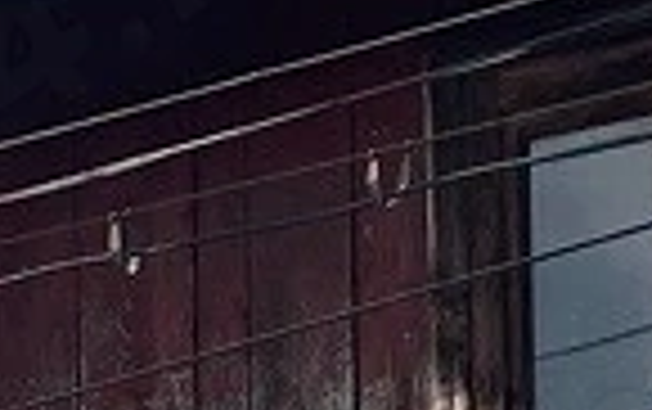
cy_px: 1379
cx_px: 157
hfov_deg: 11.0
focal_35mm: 190
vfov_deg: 6.2
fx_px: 3380
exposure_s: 1/5814
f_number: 1.6
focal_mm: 4.2
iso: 32
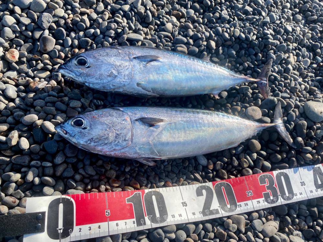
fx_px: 243
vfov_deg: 53.1
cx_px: 162
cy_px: 121
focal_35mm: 26
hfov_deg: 67.3
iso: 32
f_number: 1.8
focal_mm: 4.25
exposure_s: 1/1838
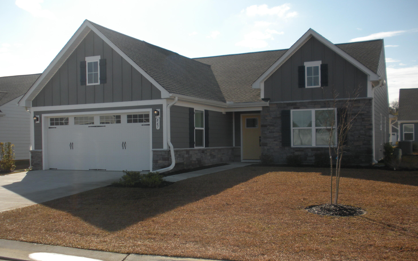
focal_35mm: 38
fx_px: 433
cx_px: 208
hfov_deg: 51.5
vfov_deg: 33.6
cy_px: 132
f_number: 3.5
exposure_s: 1/740
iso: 64
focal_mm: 6.3
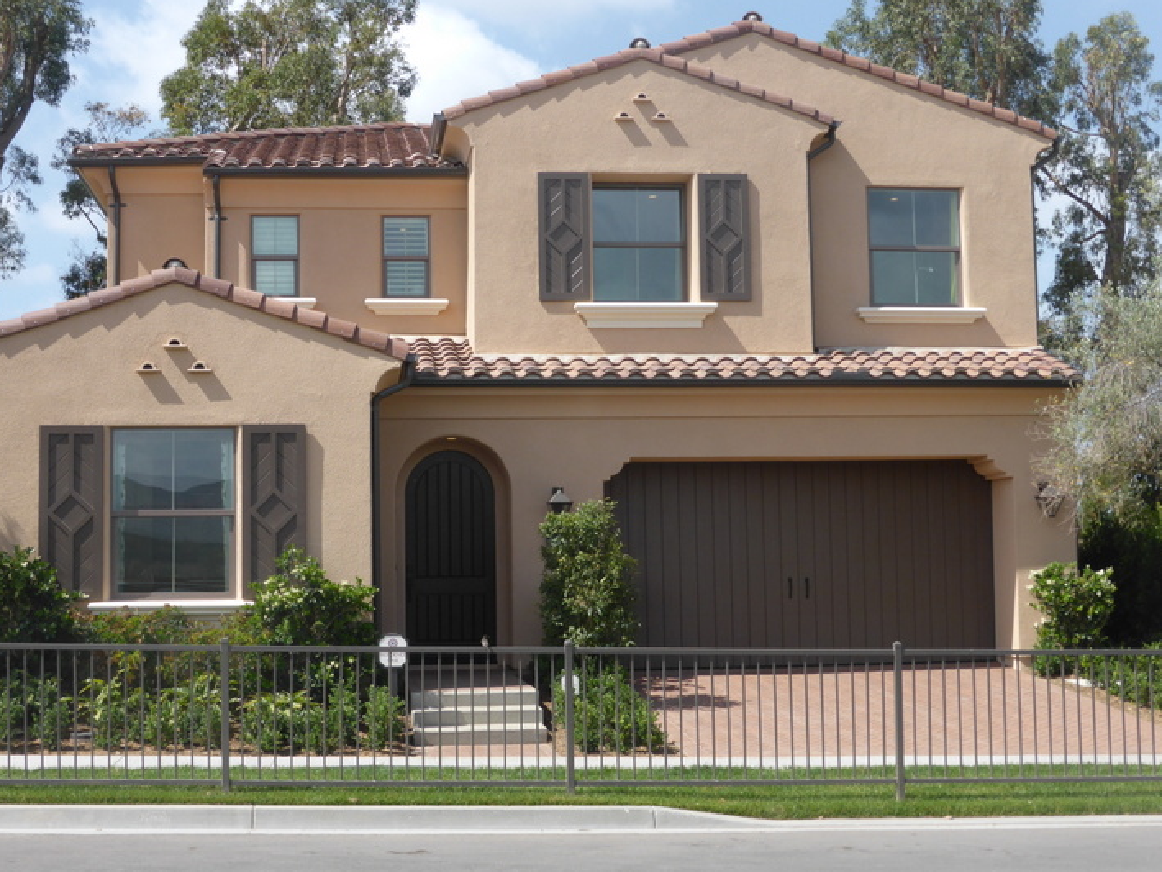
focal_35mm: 53
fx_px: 1779
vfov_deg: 27.5
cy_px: 457
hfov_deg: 36.1
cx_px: 531
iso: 100
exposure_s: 1/640
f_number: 4.2
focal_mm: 8.5
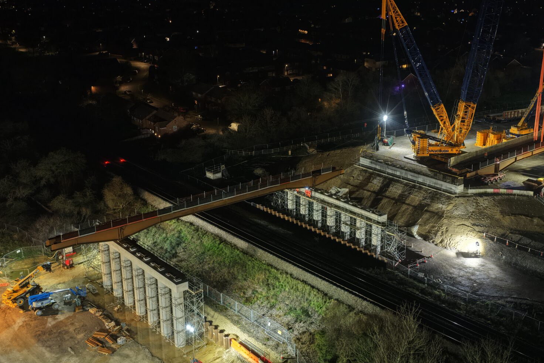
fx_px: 574
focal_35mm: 38
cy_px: 143
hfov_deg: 50.5
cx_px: 310
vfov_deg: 34.9
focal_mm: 14.45
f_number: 2.8
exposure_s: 1/8
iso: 1600
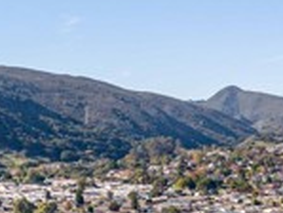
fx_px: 843
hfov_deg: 18.9
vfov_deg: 13.4
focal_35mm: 103
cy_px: 340
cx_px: 70
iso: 100
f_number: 1.8
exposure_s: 1/2000
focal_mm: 8.67
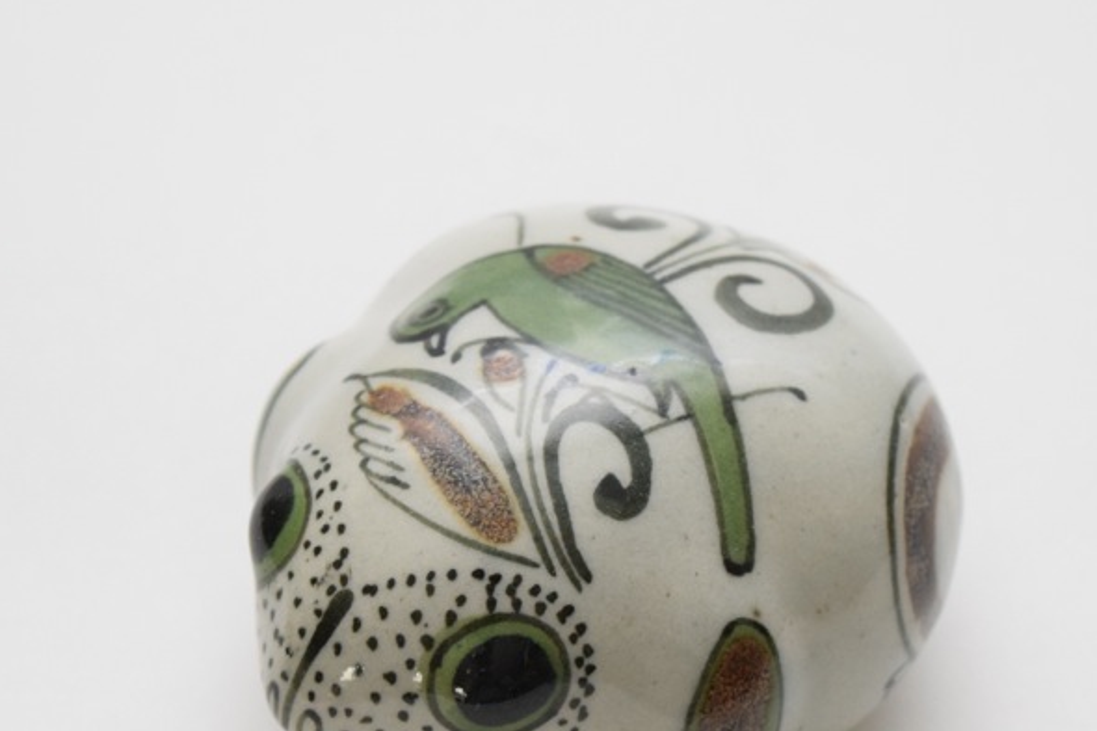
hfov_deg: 14.7
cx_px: 554
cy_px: 520
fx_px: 4260
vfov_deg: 9.8
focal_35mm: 140
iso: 1600
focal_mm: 55
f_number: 5.6
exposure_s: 1/60
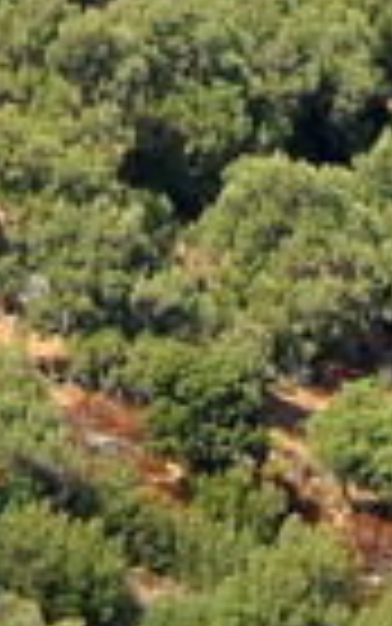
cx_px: -315
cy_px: 1083
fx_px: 11287
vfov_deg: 3.2
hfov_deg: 2.0
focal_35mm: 661
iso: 400
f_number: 10
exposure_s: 1/400
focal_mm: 50
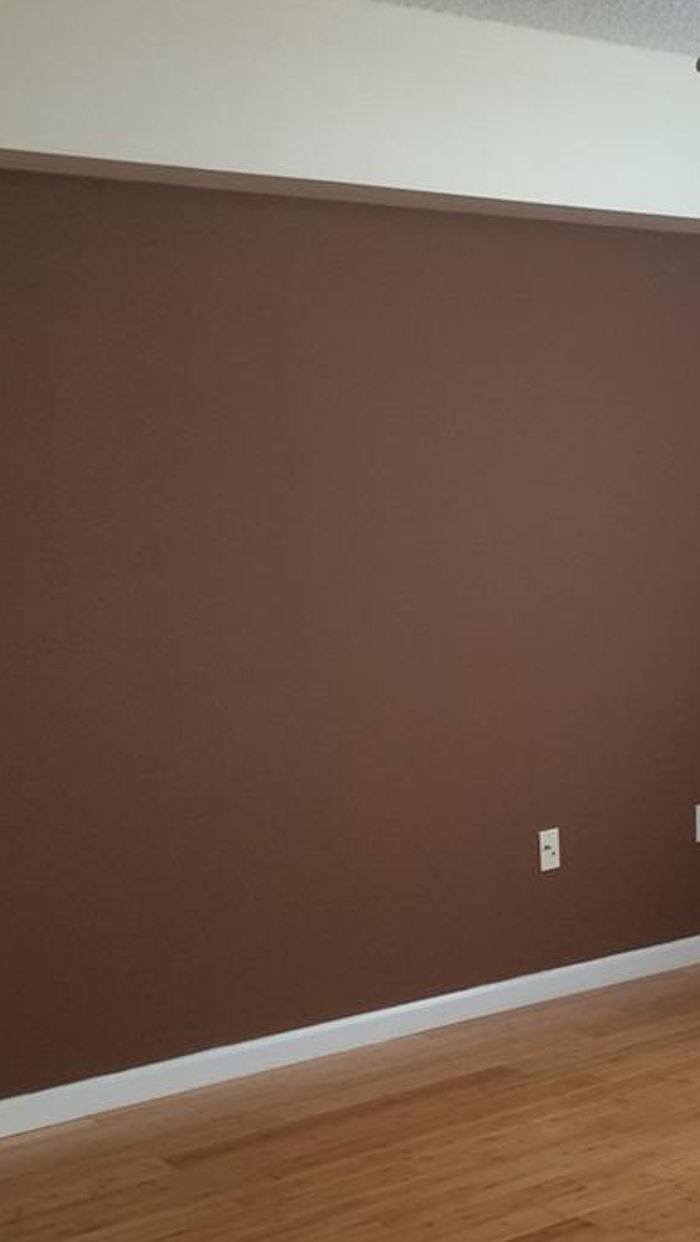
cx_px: 563
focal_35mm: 55
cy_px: 869
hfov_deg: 21.6
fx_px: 1813
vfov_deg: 37.3
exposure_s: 1/30
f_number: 2.2
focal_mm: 4.15
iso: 50
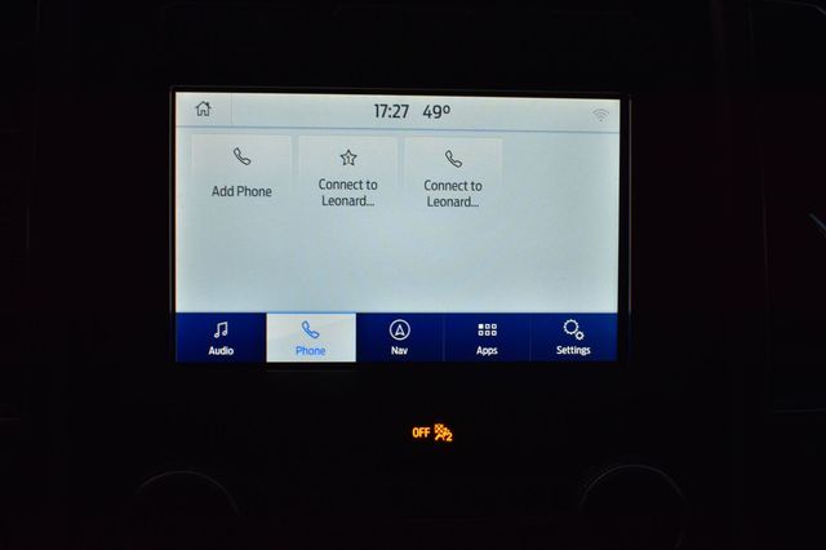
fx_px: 998
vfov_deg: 30.8
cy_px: 275
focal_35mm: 44
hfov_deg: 45.0
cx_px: 413
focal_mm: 29
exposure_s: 1/100
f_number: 9
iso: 400
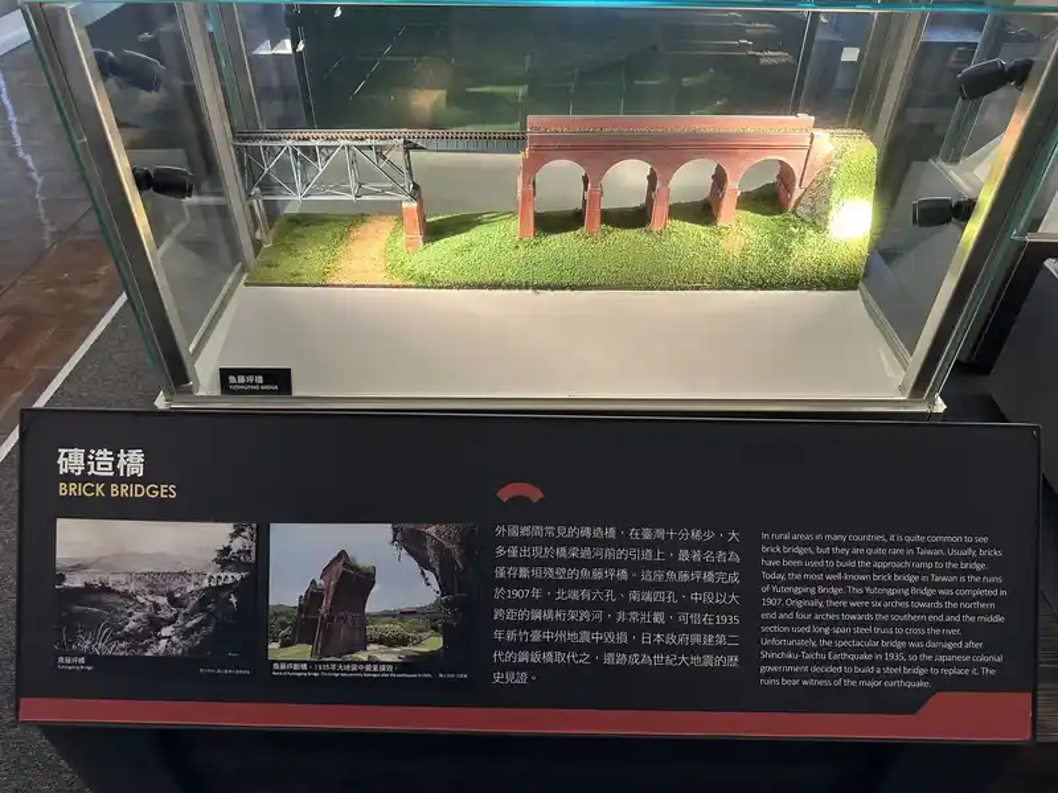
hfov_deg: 71.6
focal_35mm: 24
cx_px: 529
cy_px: 396
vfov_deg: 56.8
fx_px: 734
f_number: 1.78
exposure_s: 1/59
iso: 320
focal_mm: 6.86
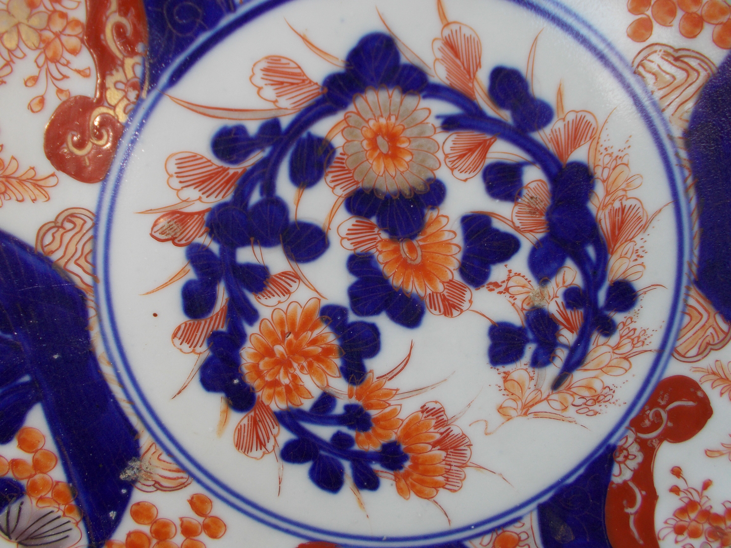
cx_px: 366
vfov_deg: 46.8
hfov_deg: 60.0
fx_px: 634
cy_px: 274
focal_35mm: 30
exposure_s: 1/80
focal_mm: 5.3
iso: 80
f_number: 3.4
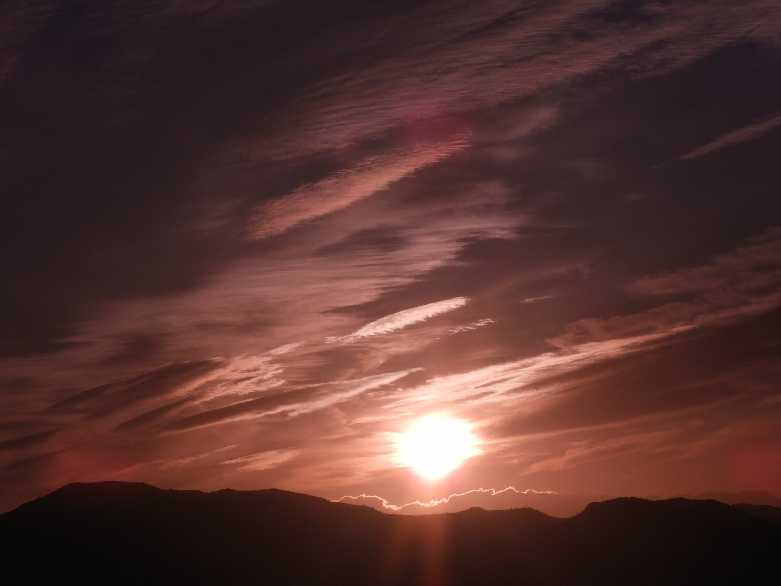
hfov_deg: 13.2
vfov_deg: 9.9
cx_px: 390
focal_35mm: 150
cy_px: 293
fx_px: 3384
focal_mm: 26.9
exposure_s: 1/3200
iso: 100
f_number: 8.2
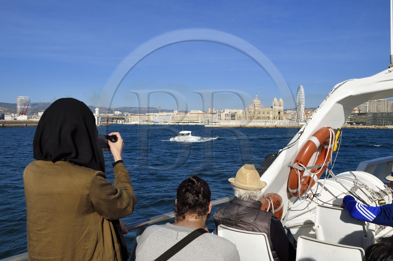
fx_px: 371
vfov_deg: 38.8
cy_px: 130
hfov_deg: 55.8
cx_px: 196
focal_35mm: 34
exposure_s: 1/500
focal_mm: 34
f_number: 14
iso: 200
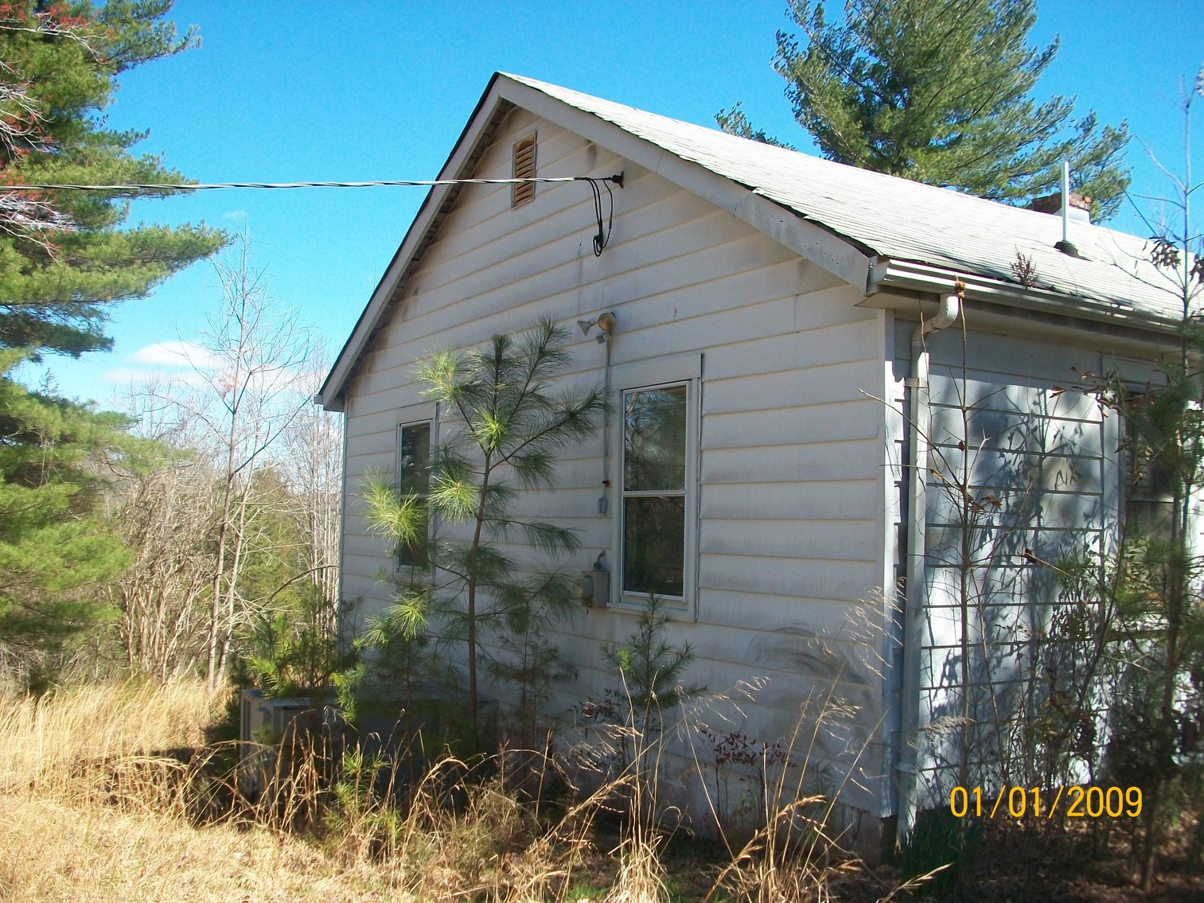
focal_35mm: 34
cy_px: 452
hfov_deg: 54.0
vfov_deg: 41.8
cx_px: 602
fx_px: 1183
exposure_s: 1/640
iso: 80
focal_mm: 5.7
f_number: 2.8
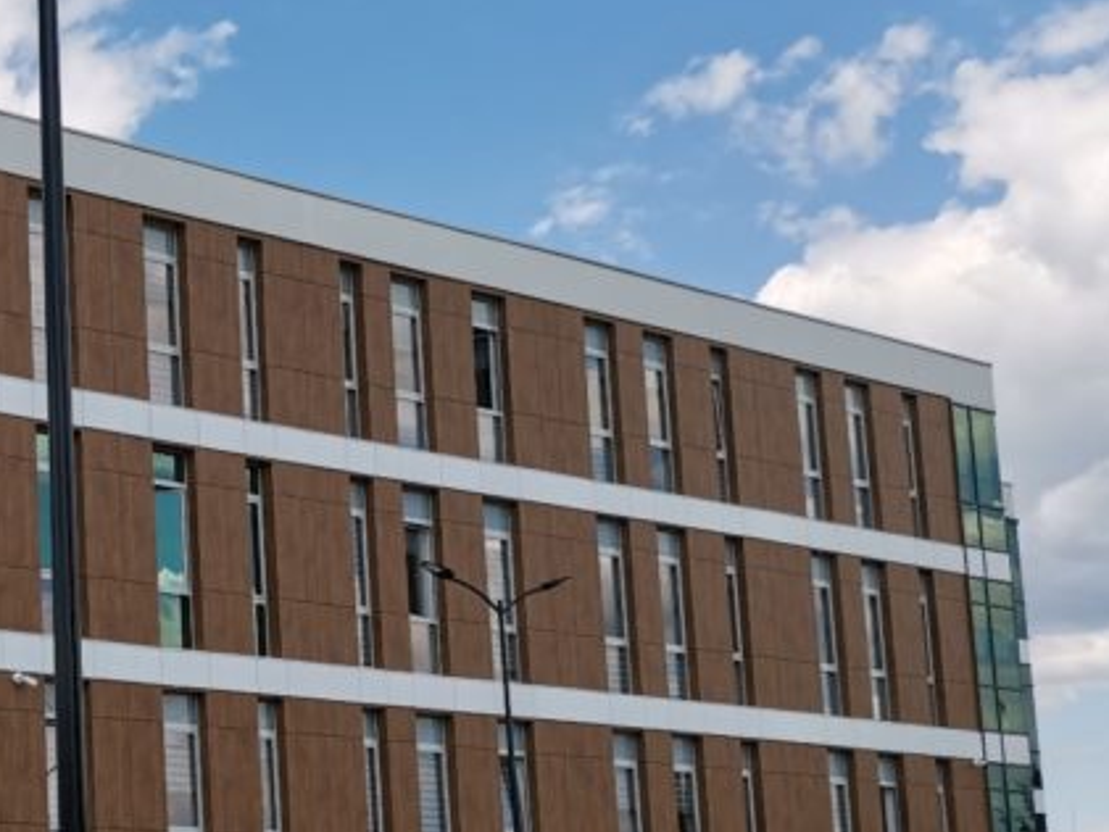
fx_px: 2115
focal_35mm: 66
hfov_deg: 26.0
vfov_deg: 21.8
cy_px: 749
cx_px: -250
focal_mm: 4.75
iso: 50
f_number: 1.8
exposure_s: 1/1193
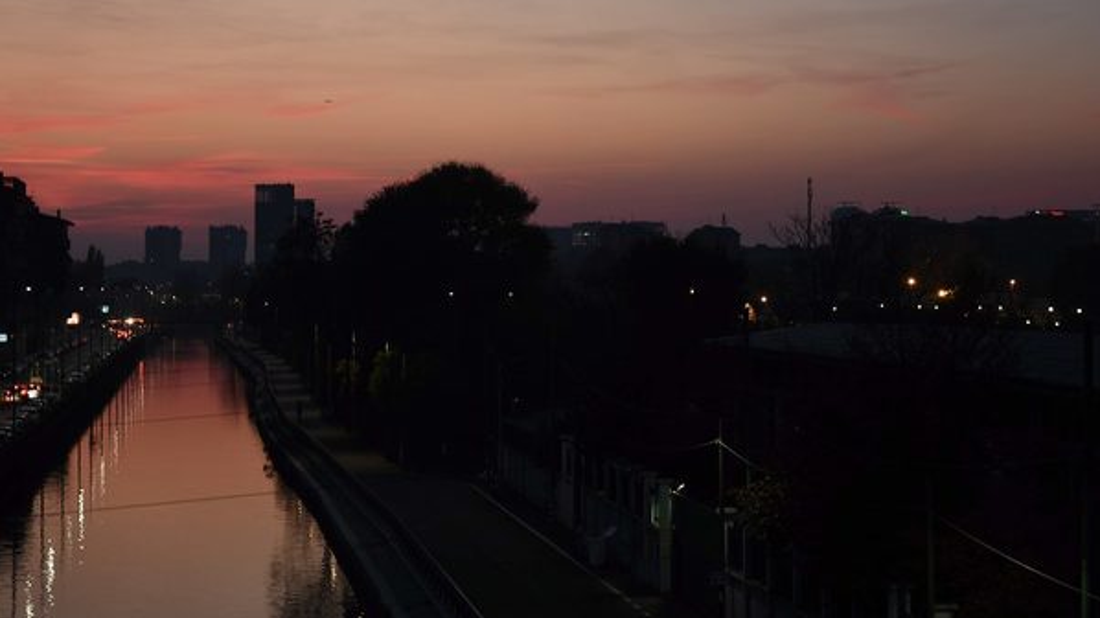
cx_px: 550
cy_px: 294
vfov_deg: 14.7
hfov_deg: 25.9
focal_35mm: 82
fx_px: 2391
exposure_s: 1/5
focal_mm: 52
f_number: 5.6
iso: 125
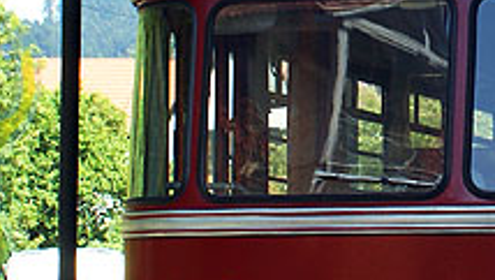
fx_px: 2957
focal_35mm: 225
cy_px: 37
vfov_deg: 5.4
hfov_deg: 9.5
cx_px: 500
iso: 200
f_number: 6.3
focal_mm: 30
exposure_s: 1/200
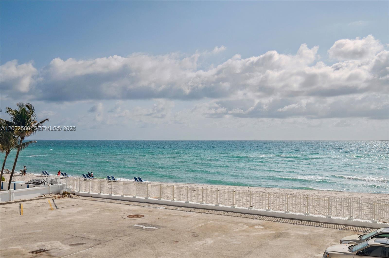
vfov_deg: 37.8
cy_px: 129
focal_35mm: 35
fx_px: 378
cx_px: 194
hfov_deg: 54.5
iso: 250
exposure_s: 1/5000
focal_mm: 35
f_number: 8
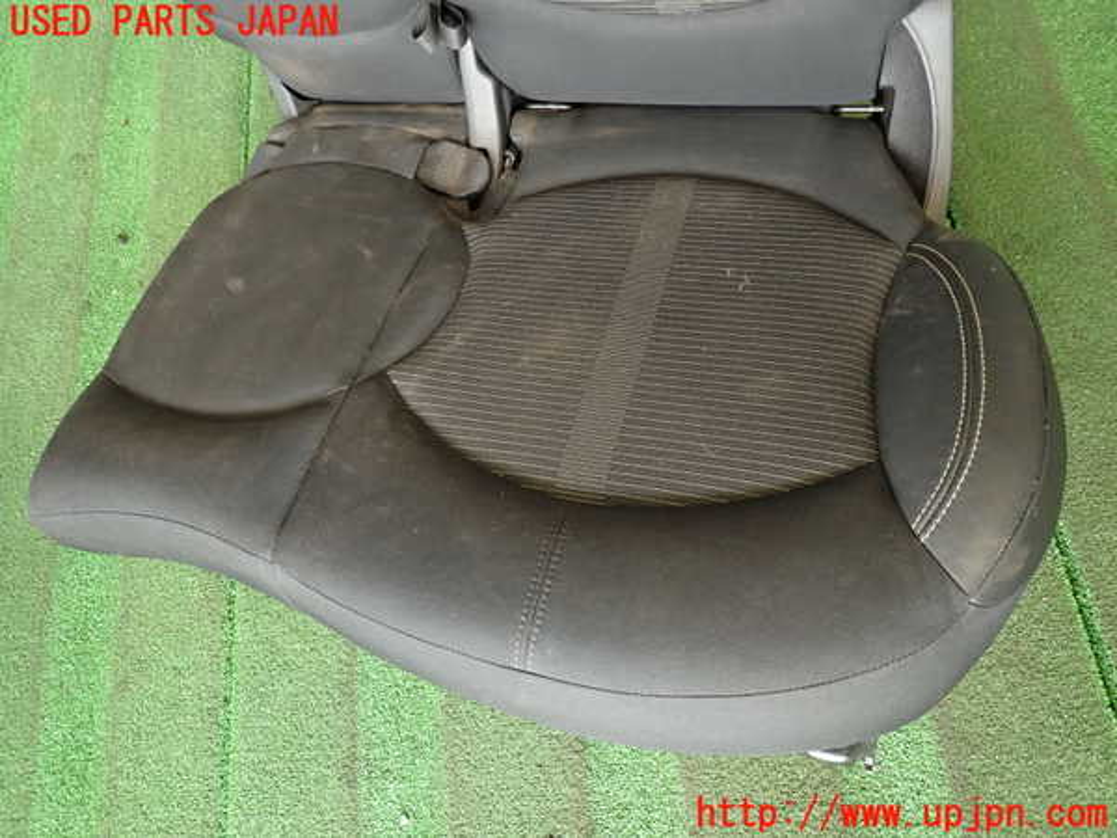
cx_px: 558
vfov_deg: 54.9
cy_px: 419
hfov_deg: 69.4
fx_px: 807
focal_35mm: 25
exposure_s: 1/30
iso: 200
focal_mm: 4.5
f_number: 2
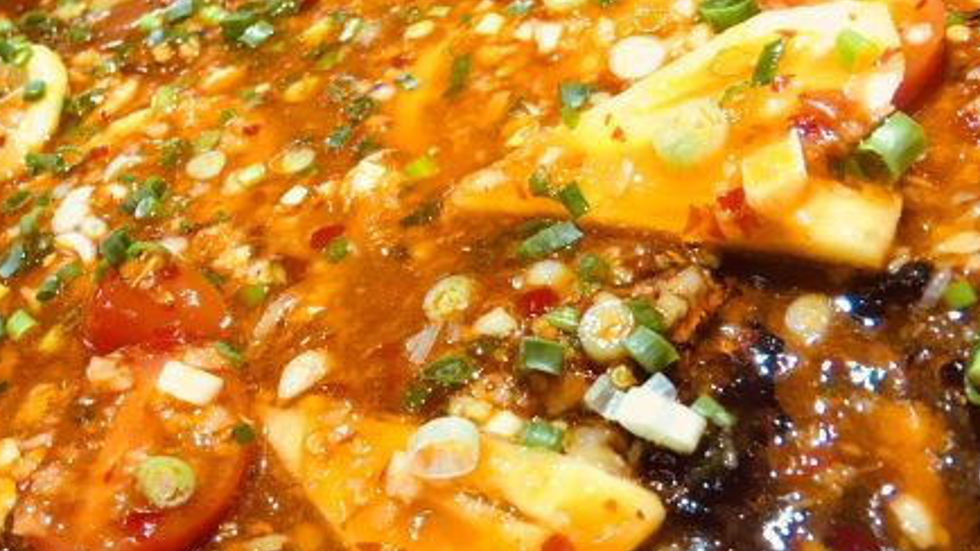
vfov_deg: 23.5
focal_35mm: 51
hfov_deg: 40.0
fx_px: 1325
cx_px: 305
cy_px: 304
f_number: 2.2
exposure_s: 1/17
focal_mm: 4.15
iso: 40
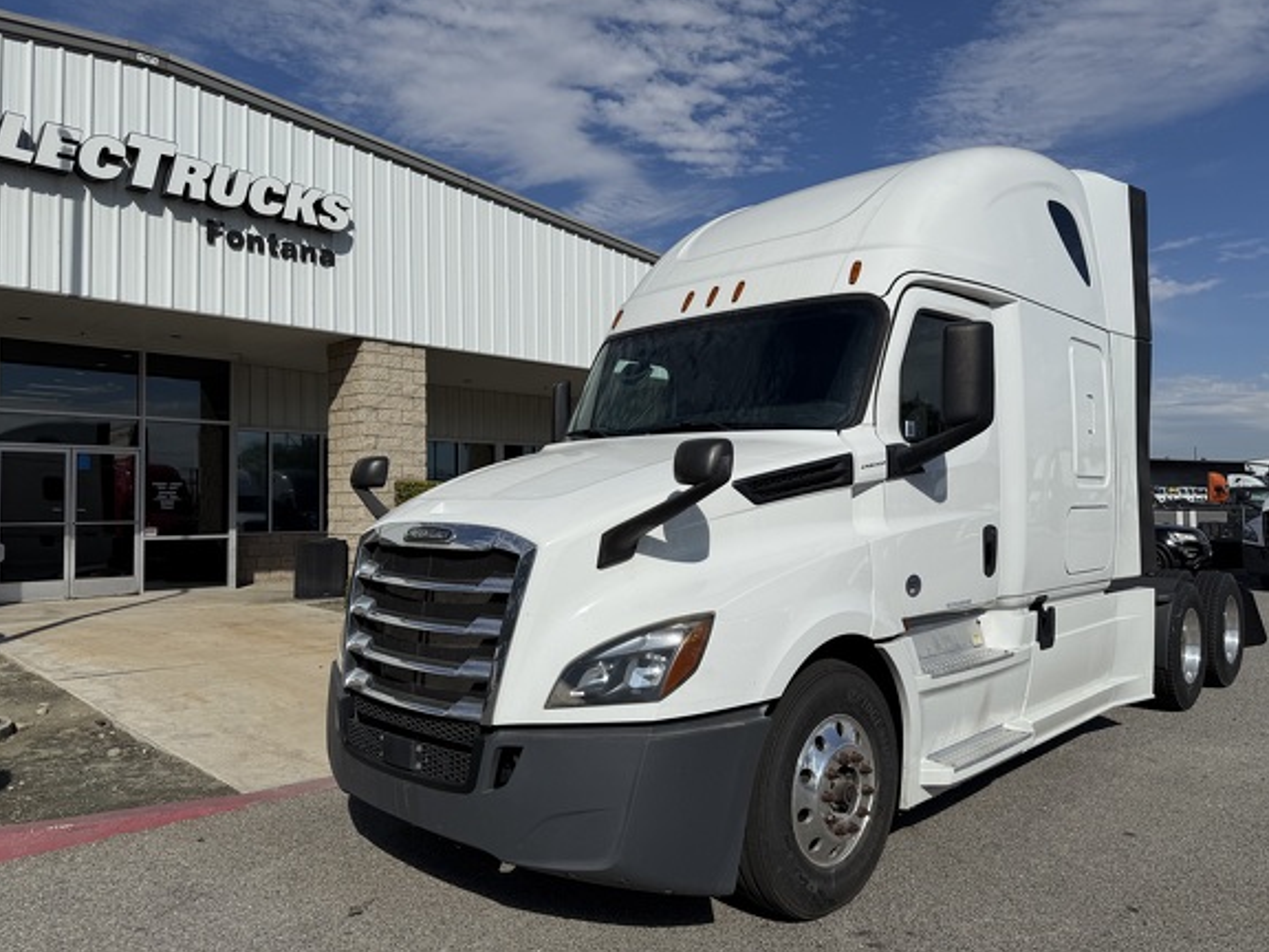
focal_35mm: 25
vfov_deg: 54.9
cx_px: 612
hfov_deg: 69.4
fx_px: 916
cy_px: 469
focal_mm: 6.76
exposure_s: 1/11905
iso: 80
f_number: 1.78
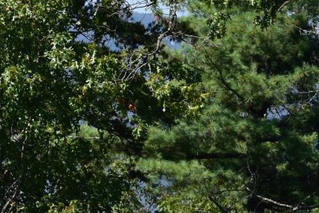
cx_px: -333
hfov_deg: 4.0
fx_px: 4494
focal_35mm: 507
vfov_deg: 2.7
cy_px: -24
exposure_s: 1/800
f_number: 7.1
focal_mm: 70
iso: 200
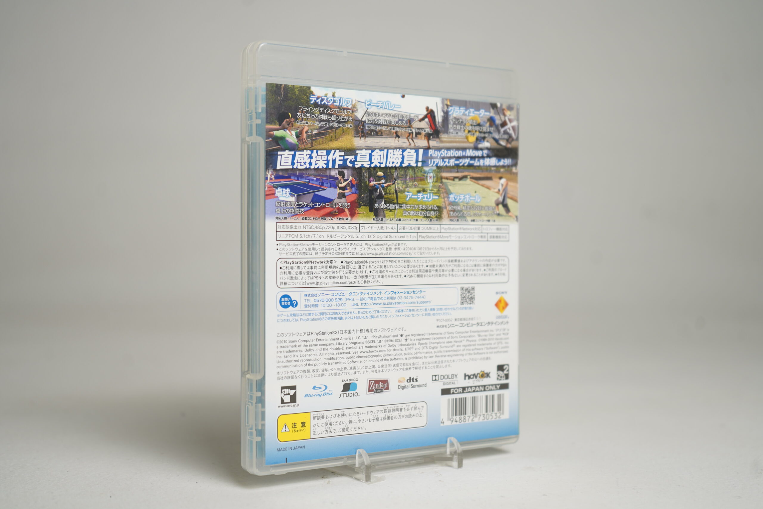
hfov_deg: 41.1
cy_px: 254
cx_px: 382
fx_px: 1017
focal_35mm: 48
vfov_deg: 28.1
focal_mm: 48
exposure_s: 1/60
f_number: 4.5
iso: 160
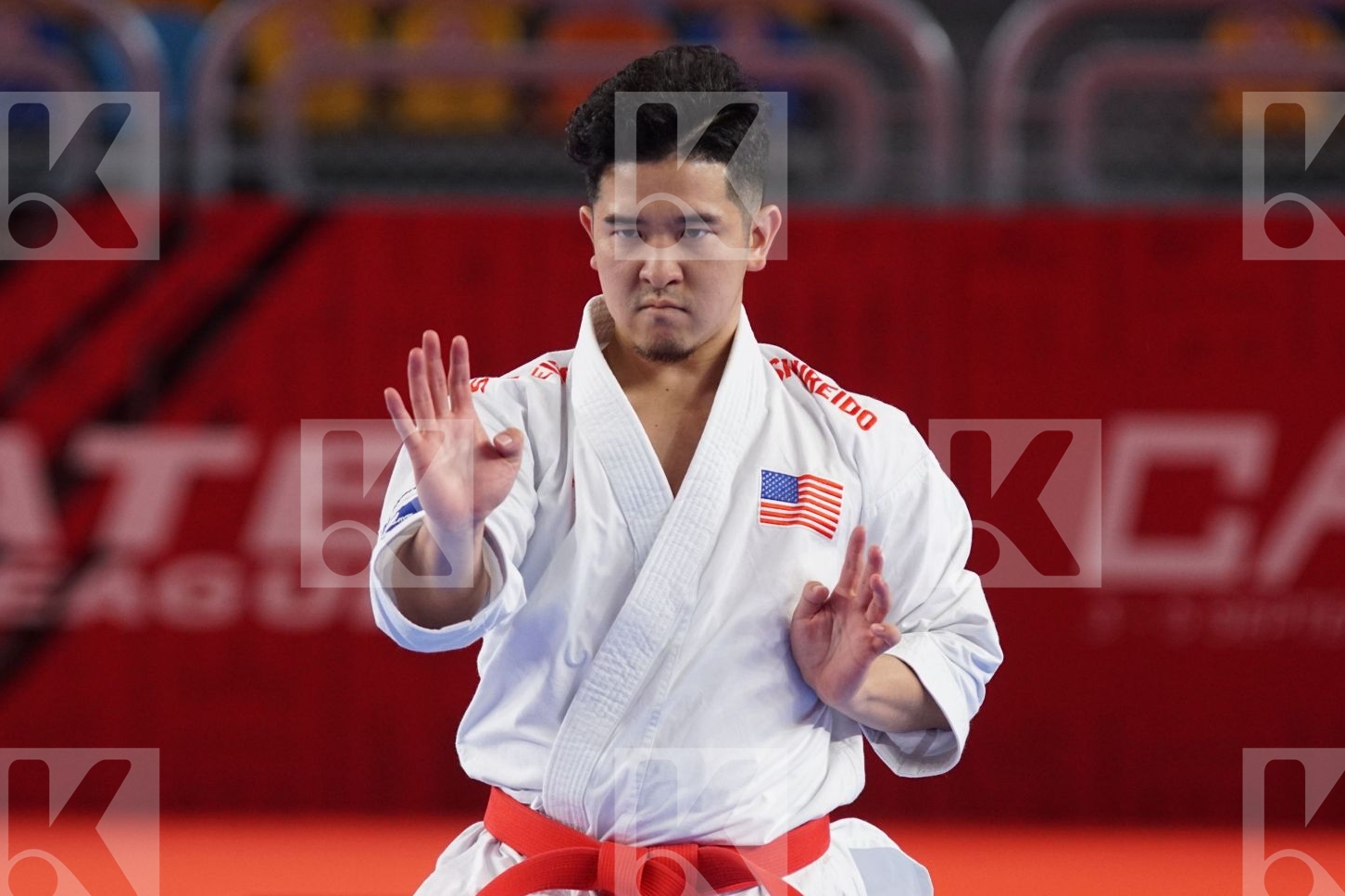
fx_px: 13897
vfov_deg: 3.7
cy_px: 504
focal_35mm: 372
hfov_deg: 5.5
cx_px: 701
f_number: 3.2
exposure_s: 1/400
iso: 800
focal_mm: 200
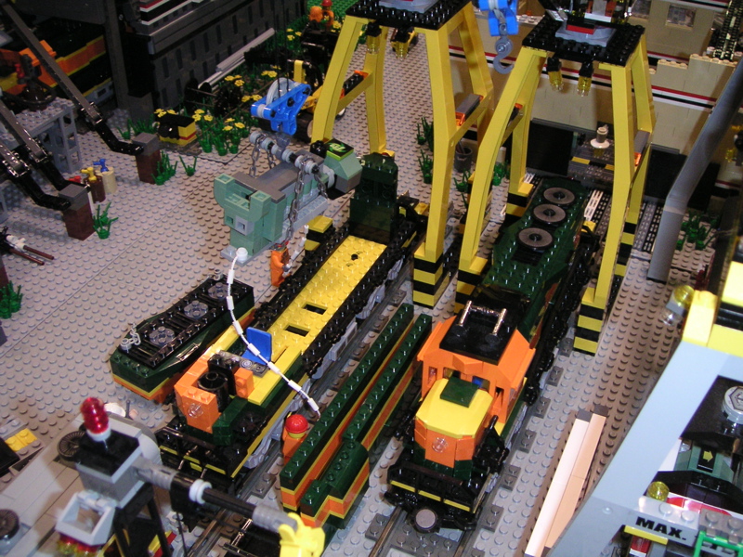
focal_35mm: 38
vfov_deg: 37.7
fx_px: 816
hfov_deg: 49.0
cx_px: 372
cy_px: 278
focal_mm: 6
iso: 160
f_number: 2.8
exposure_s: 1/45
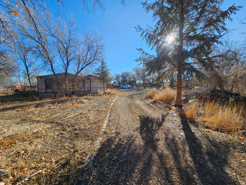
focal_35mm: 13
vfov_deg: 89.9
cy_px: 92
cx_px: 123
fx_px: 92
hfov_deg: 106.2
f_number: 2.2
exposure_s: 1/1269
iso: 50
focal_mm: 2.2
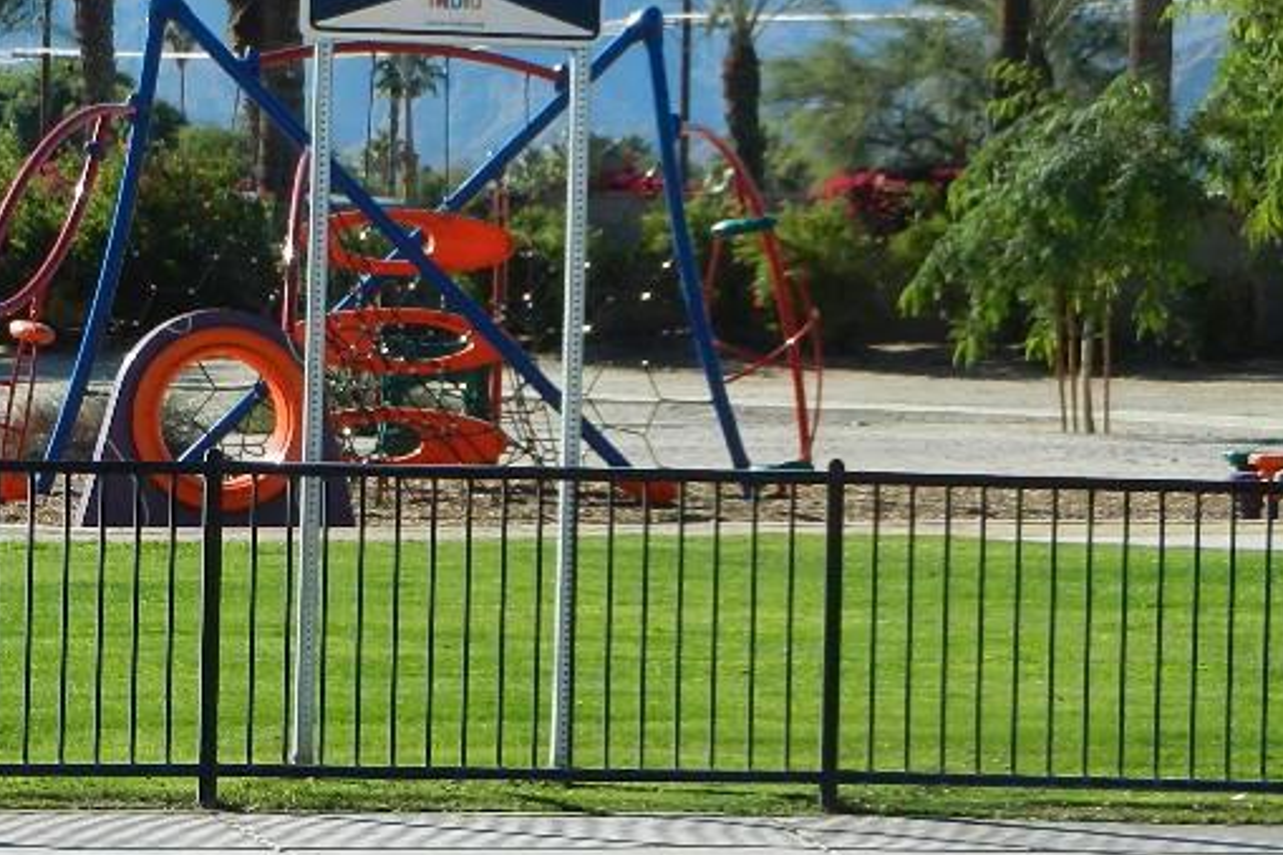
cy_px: 340
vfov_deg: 6.2
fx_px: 7909
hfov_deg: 9.2
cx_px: 219
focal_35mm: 222
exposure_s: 1/640
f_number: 5
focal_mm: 19.1
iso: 160
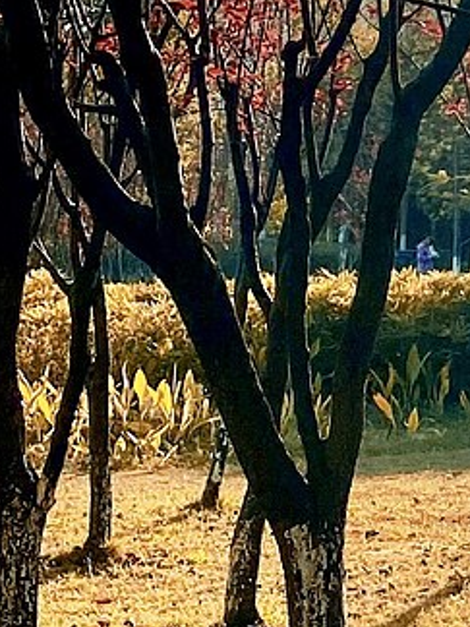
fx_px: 2480
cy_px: 208
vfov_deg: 14.4
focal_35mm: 137
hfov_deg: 9.5
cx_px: 1164
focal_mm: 4.25
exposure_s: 1/2100
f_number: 1.8
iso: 32
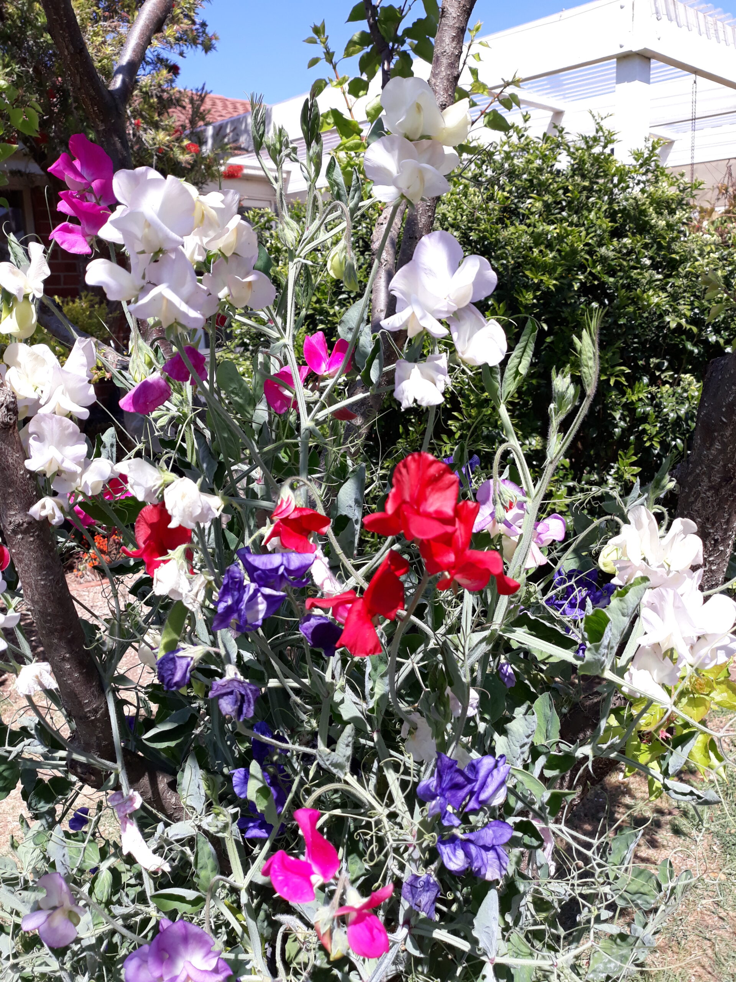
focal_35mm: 27
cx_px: 368
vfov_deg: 65.3
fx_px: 765
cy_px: 491
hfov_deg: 51.4
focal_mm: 3.71
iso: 40
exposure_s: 1/911
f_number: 1.7
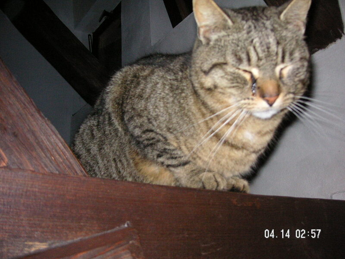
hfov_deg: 50.1
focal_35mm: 37
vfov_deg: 38.7
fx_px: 369
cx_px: 172
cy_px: 130
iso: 160
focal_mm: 6.1
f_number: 2.8
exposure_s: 1/45
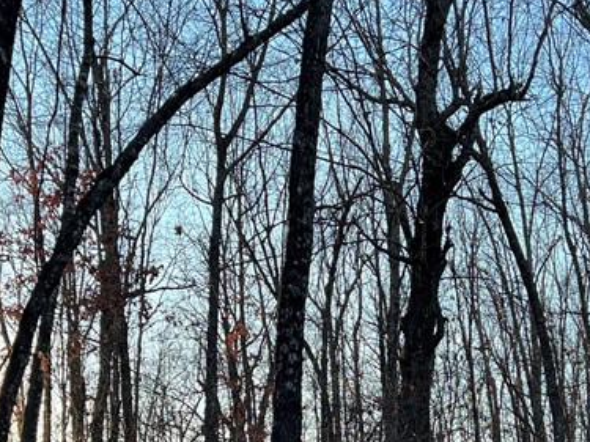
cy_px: 422
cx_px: 289
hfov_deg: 27.4
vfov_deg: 20.2
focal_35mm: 71
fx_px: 1210
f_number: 1.5
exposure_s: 1/866
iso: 50
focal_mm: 5.7
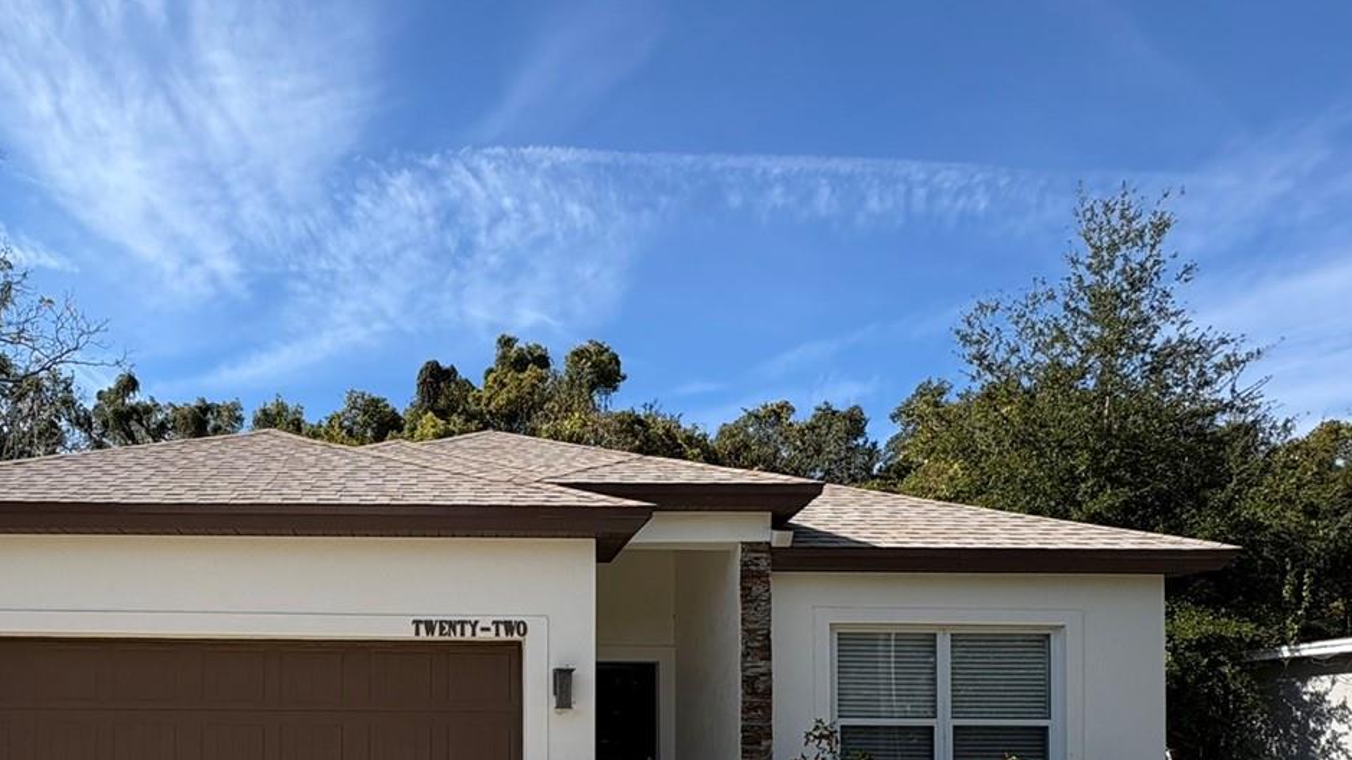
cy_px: 718
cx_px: 449
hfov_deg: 69.8
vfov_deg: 40.2
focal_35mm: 26
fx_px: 932
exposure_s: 1/1277
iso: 50
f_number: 2.2
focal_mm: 2.22
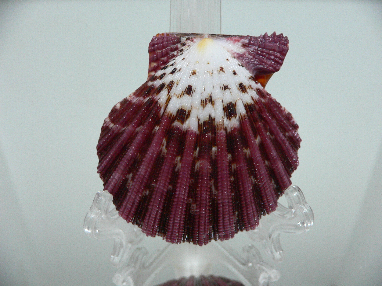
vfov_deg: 40.7
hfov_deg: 52.6
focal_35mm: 35
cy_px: 143
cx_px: 191
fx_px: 386
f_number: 2.8
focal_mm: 4.6
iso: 200
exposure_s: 1/40
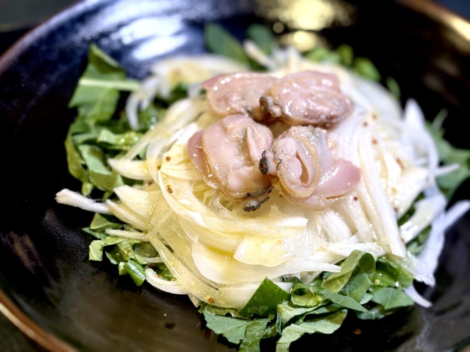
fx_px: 706
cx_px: 235
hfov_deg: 36.8
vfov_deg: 28.0
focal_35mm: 52
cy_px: 176
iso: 25
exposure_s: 1/50
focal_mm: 5.96
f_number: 1.6
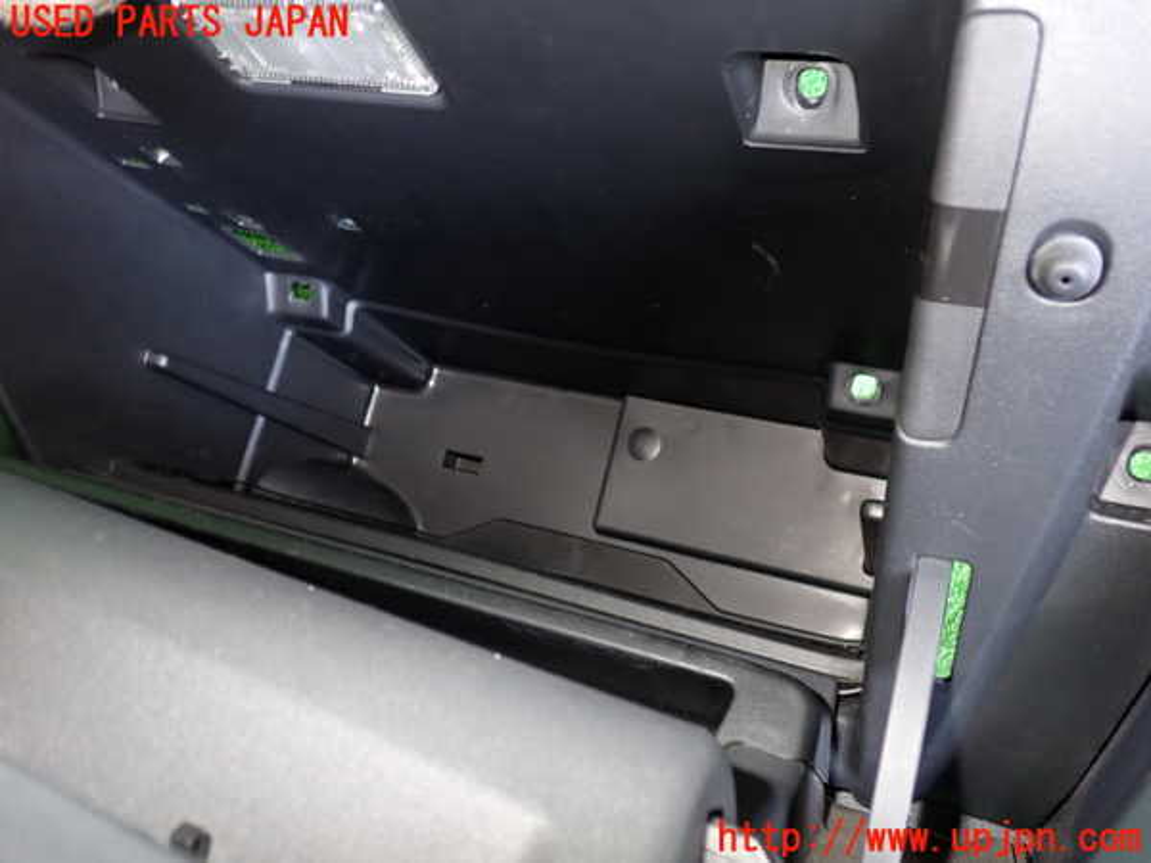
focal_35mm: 30
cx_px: 576
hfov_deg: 60.0
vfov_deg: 46.8
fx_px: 998
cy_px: 432
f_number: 2.3
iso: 200
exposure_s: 1/30
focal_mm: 5.4
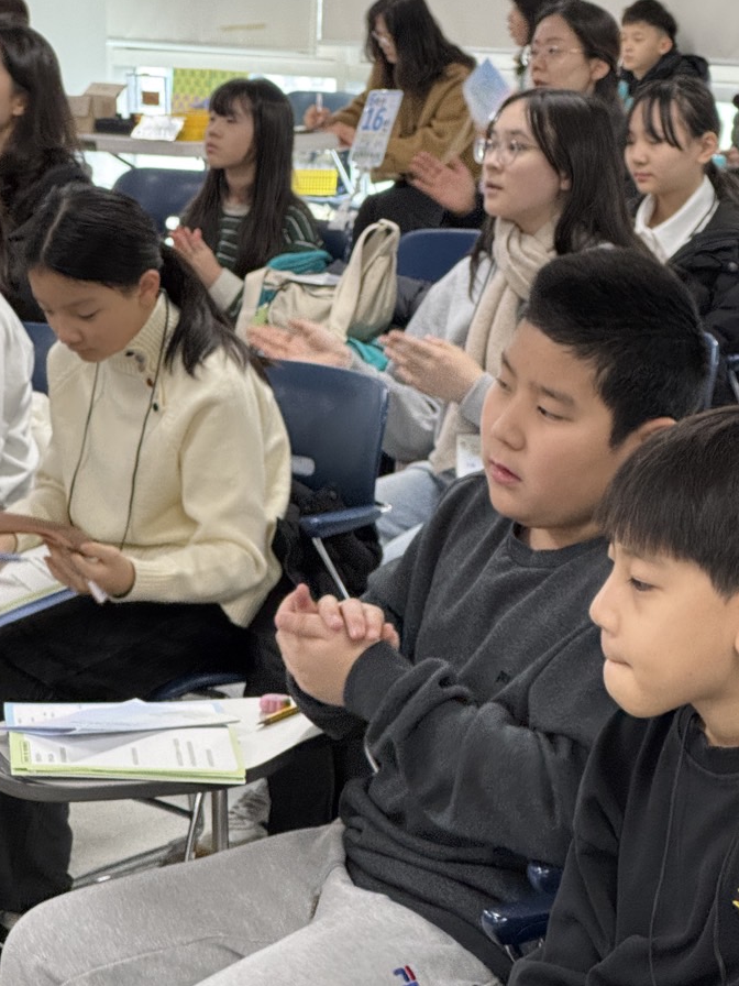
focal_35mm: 110
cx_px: 510
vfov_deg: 17.9
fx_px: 3131
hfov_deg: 13.4
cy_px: 381
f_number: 2.8
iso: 500
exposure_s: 1/60
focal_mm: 9
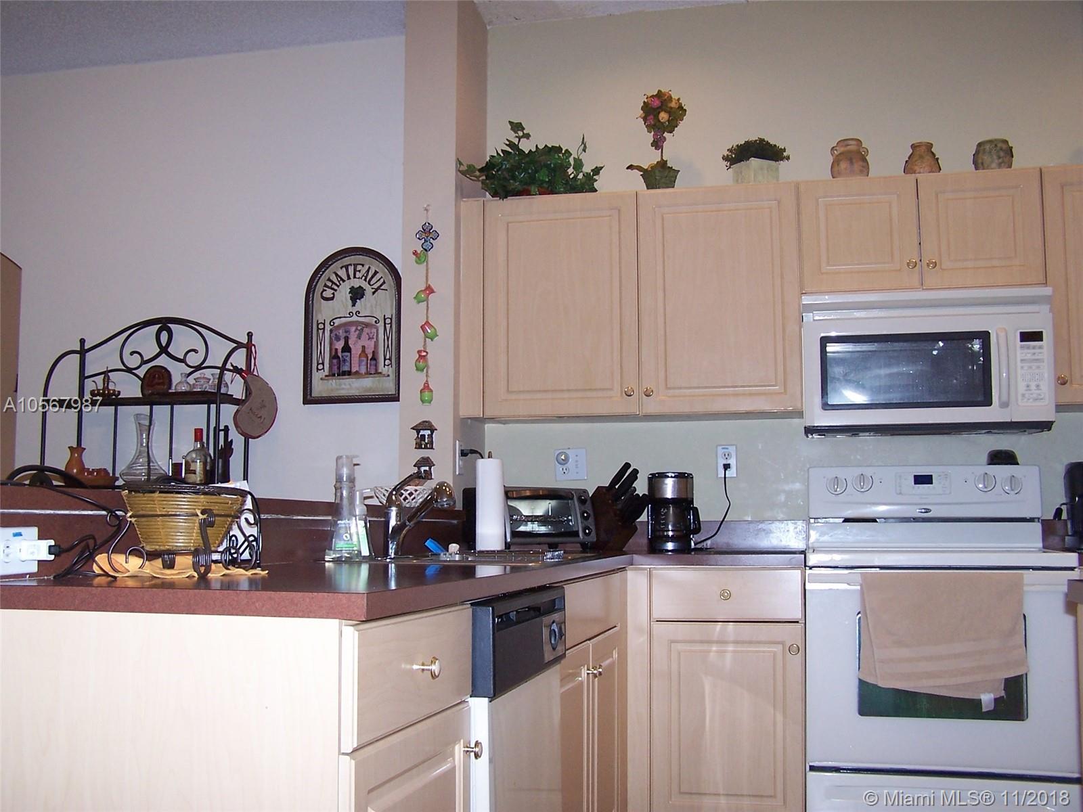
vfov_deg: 37.7
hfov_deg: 49.0
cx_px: 542
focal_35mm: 38
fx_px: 1189
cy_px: 406
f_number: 2.8
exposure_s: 1/60
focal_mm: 6.3
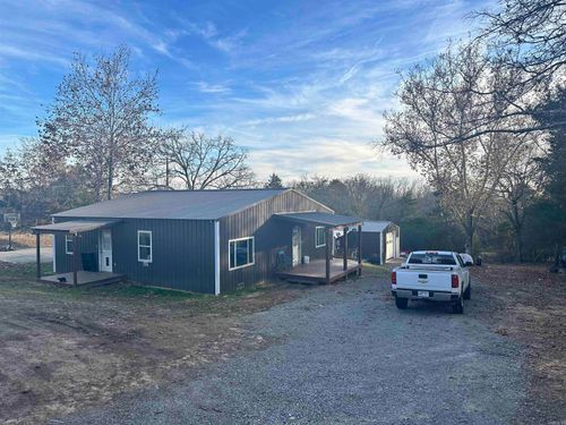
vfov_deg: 56.8
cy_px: 212
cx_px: 283
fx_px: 392
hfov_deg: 71.6
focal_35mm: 24
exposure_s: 1/2070
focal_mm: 6.86
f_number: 1.78
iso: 80
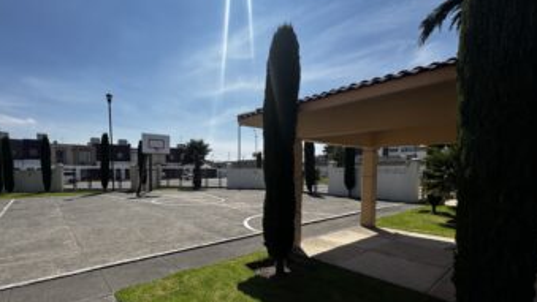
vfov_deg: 60.4
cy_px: 187
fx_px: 256
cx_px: 241
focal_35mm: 18
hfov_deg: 92.3
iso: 50
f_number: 2.2
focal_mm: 2.22
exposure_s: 1/3106
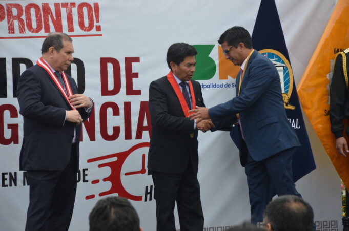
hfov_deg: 11.8
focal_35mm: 174
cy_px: 116
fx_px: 1683
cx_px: 174
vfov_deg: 7.9
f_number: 8
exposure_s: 1/250
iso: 200
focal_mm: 116
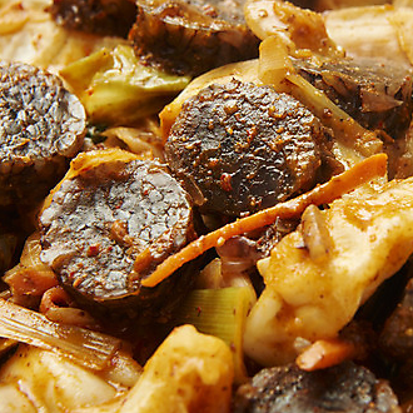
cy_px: 206
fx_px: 1458
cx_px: 298
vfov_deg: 16.1
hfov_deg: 16.1
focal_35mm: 108
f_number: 11
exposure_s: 1/125
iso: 64
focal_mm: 70
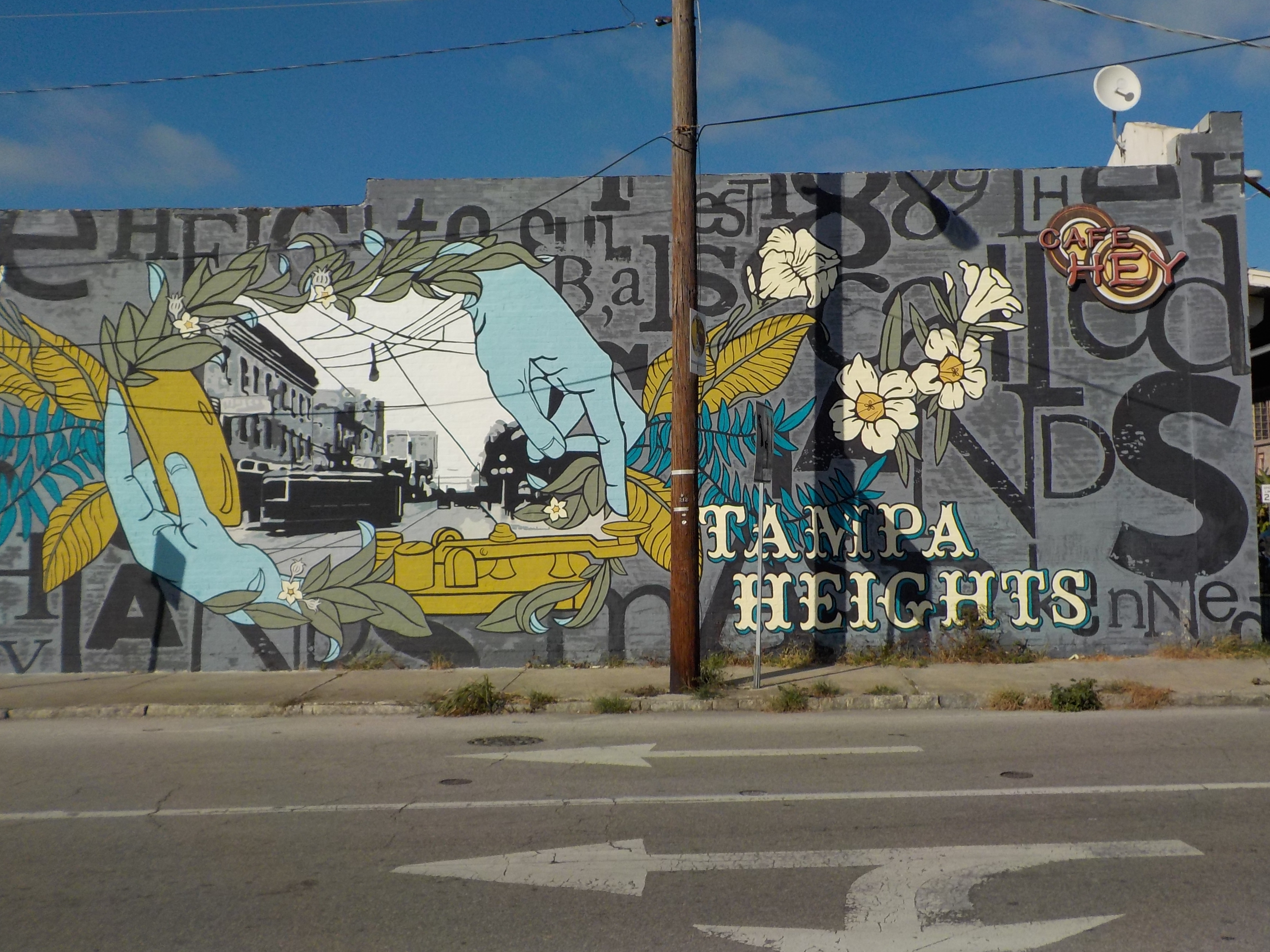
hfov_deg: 52.6
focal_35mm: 35
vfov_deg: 40.6
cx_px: 688
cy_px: 409
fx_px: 1284
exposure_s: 1/800
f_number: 6.6
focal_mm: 4.1
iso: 125
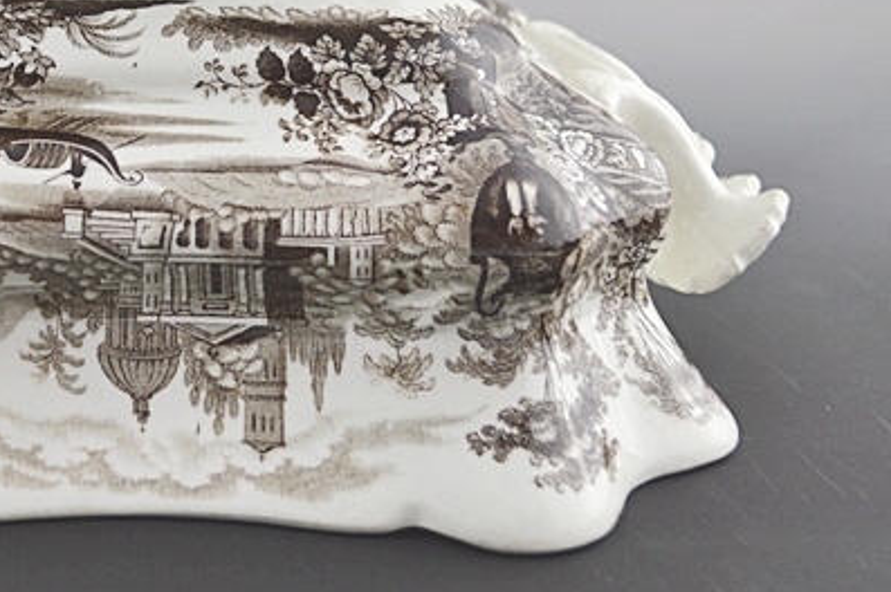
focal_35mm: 74
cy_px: 115
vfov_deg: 18.2
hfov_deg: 26.8
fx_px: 1830
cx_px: 168
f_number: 4.5
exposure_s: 1/40
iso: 400
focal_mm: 28
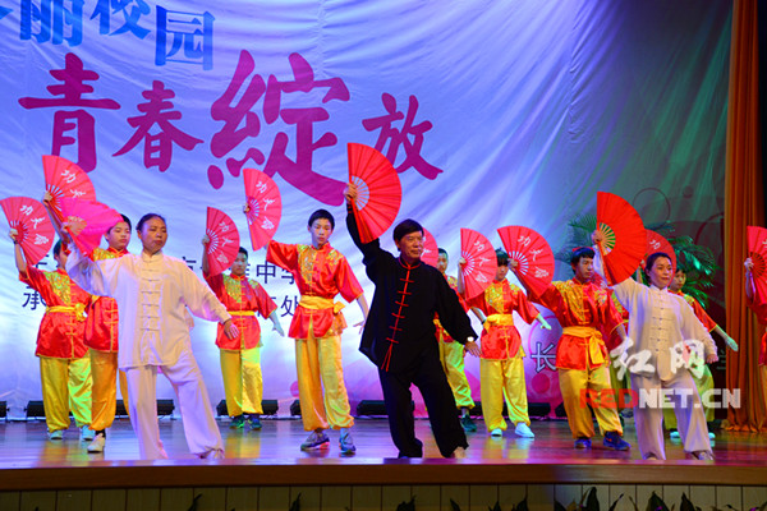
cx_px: 384
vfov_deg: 18.9
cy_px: 256
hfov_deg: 28.1
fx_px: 1534
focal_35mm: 72
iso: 640
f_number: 5.6
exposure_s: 1/125
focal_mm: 48
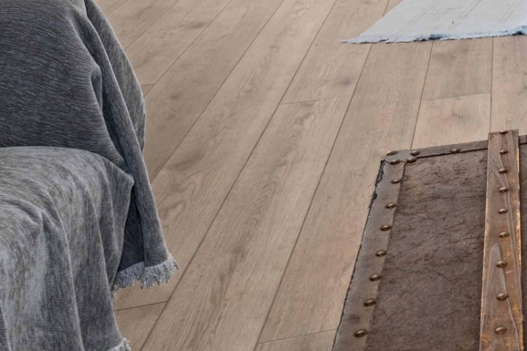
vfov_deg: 15.5
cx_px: 906
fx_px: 1072
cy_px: -313
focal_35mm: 73
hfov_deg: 20.7
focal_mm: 16.5
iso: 100
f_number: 8
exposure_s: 1/5
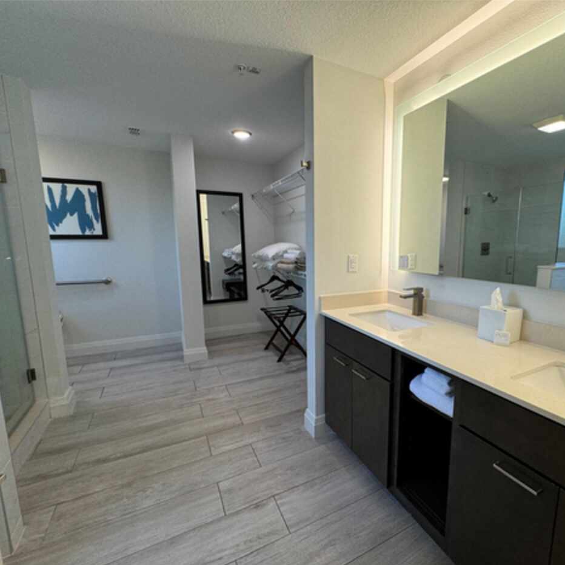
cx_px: 339
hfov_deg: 82.9
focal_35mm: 17
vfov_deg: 83.9
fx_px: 314
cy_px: 290
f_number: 2.2
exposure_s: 1/120
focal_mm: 2.22
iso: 125
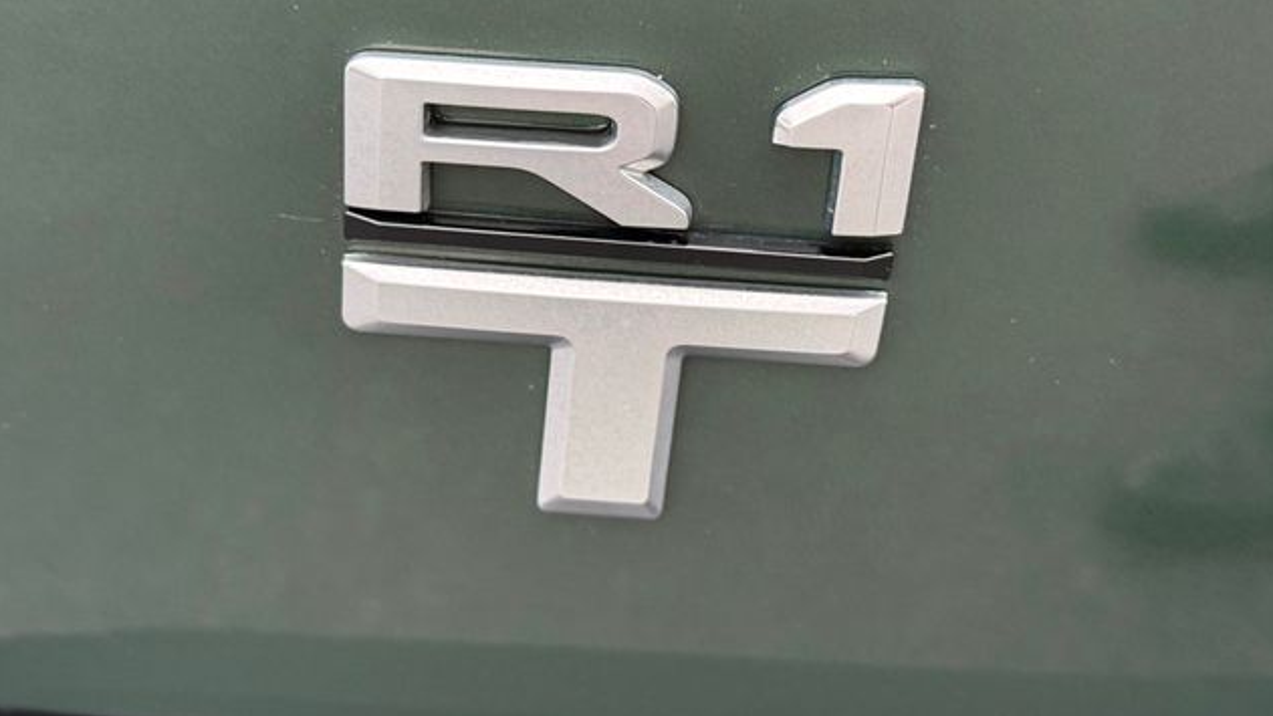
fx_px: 1789
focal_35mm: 53
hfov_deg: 39.2
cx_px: 640
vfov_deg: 22.6
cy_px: 272
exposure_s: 1/206
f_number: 1.78
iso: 160
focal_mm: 6.76
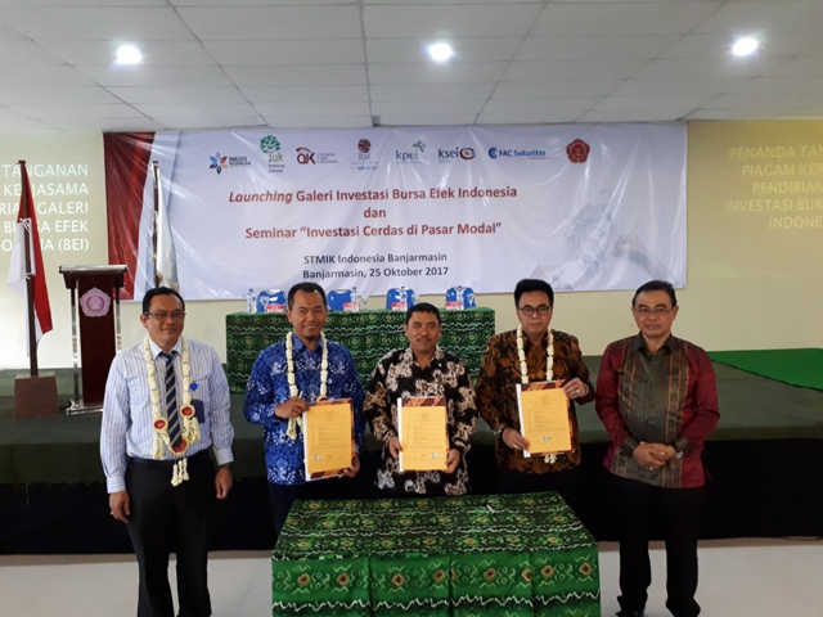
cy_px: 308
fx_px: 642
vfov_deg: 51.4
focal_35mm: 27
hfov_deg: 65.3
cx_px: 412
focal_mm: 3.6
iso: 400
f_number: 1.9
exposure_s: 1/17
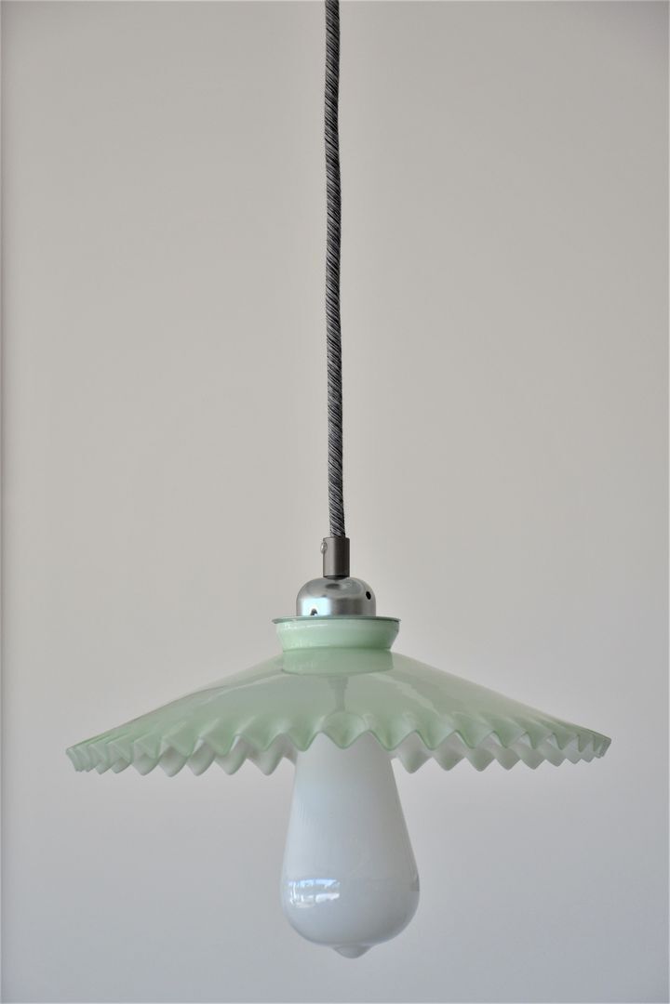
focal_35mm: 112
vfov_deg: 18.2
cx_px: 335
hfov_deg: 12.2
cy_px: 502
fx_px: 3140
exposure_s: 1/250
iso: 400
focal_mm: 75
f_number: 5.3
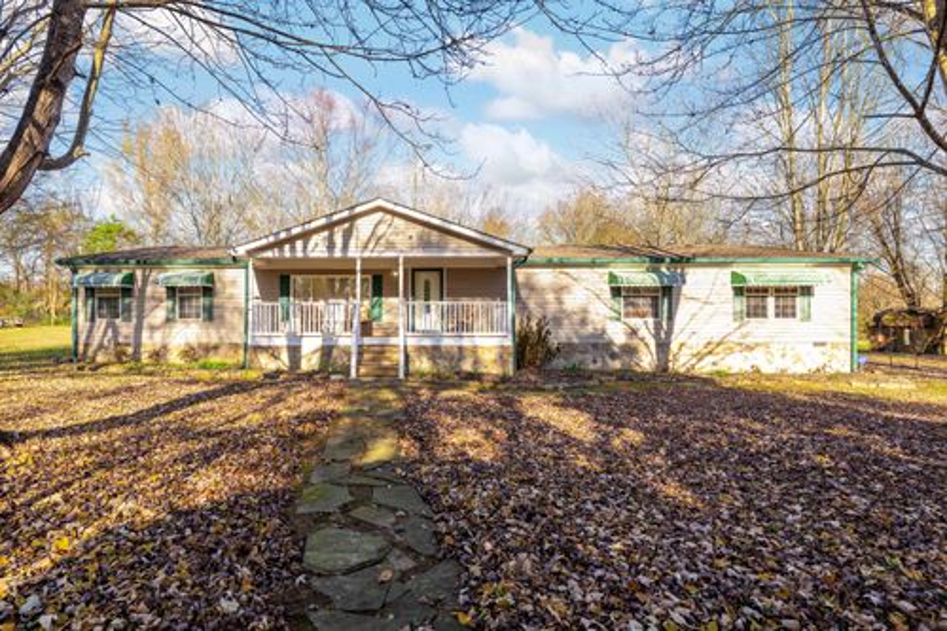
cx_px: 474
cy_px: 316
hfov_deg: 96.8
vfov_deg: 73.7
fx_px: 421
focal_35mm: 16
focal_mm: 16
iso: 64
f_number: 7.1
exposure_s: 1/20
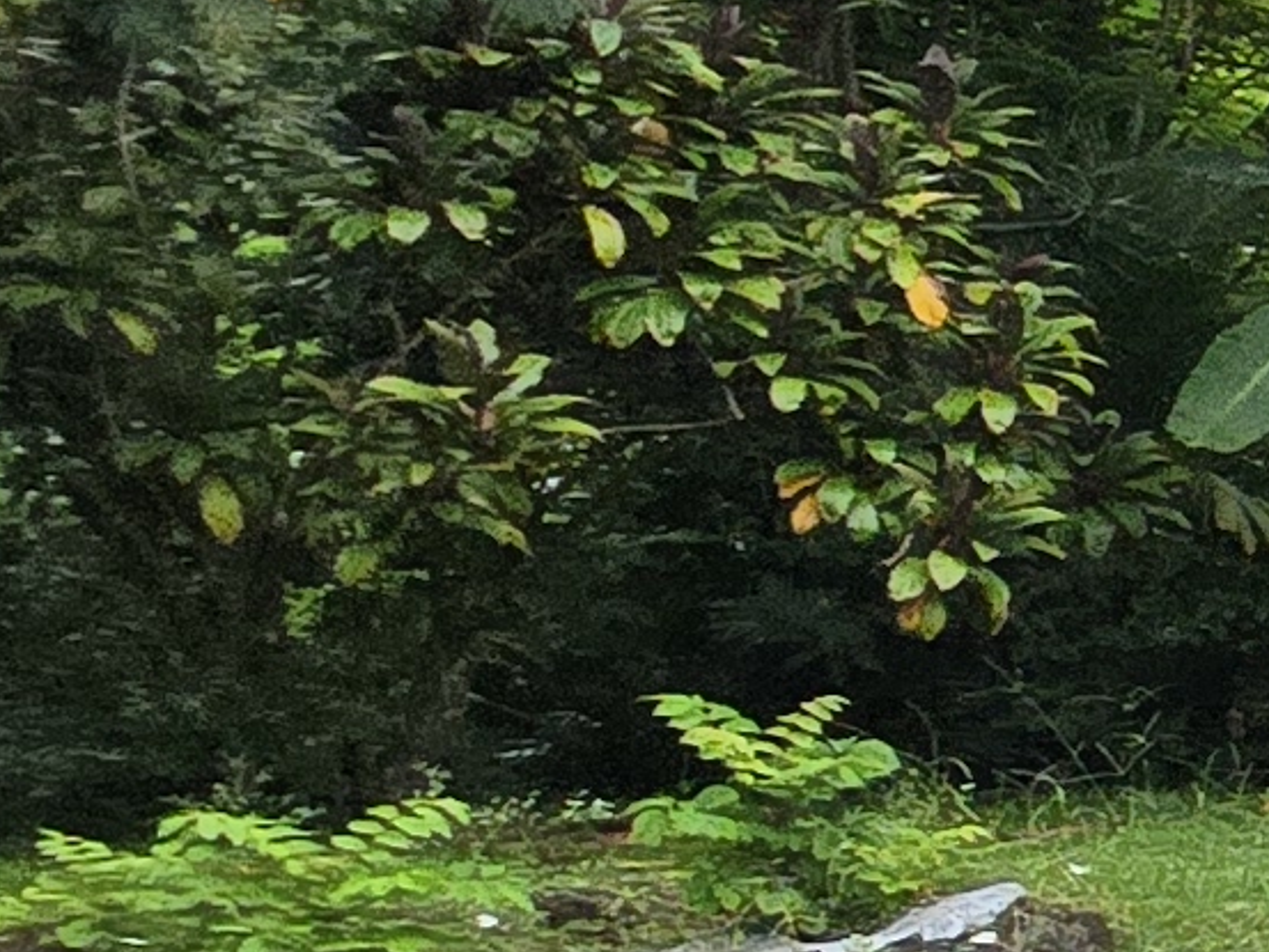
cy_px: 700
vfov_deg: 15.7
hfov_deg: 9.2
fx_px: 3447
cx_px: 4564
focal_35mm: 94
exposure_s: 1/850
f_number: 2.2
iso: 50
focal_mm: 2.2
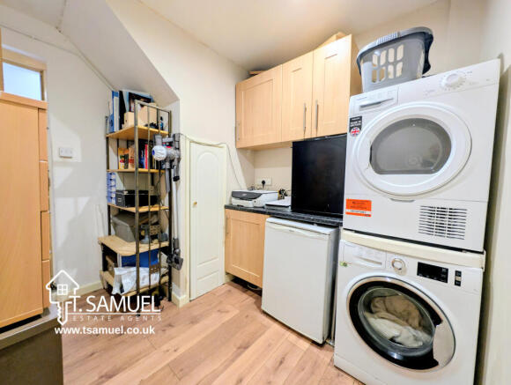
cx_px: 256
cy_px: 192
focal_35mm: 12
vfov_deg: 94.7
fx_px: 177
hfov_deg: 110.4
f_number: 1.95
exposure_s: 1/20.4
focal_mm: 2.23
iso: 134
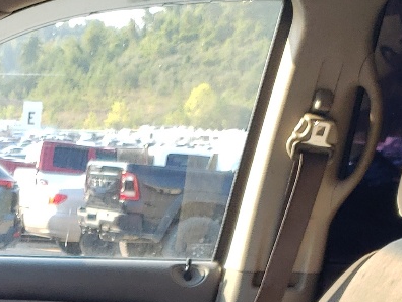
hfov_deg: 18.0
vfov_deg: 12.6
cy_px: 576
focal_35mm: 105
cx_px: -57
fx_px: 1219
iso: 50
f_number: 1.5
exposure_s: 1/312
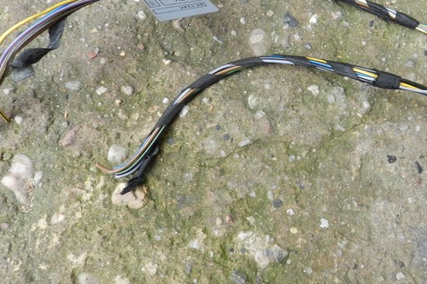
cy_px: 78
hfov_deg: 48.3
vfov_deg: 33.6
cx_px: 300
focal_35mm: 39
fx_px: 462
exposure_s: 1/60
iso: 160
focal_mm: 4
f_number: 3.4
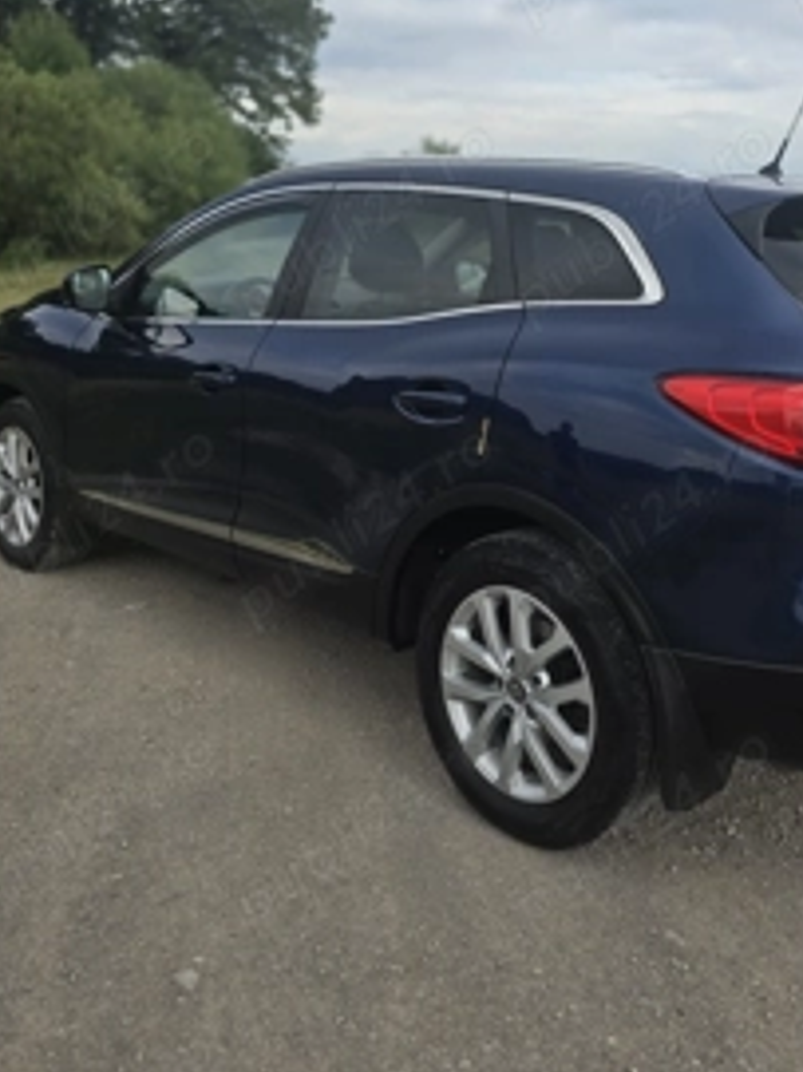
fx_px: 1052
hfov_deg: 41.5
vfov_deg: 52.0
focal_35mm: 34
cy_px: 289
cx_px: 502
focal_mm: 6.3
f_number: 1.7
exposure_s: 1/323
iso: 12
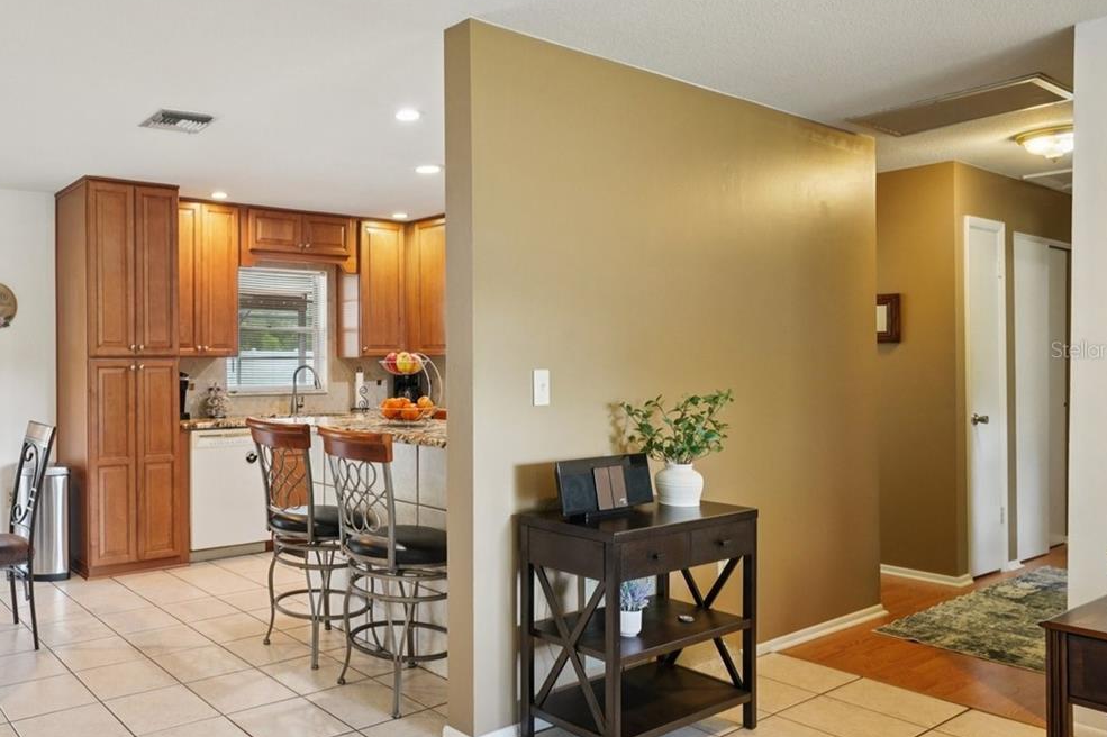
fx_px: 799
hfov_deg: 64.4
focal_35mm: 26
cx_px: 252
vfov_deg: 49.5
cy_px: 349
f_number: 8
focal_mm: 16
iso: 800
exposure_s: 1/30
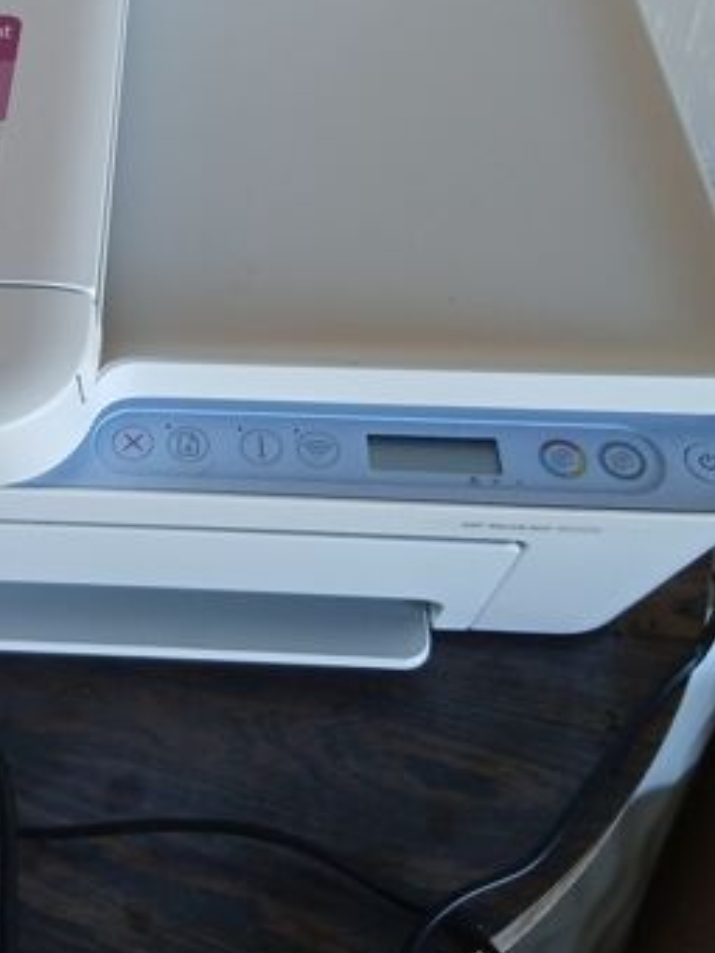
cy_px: 118
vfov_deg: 36.8
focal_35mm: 49
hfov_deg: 28.7
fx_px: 1349
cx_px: 90
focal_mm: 3.98
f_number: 1.8
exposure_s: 1/50
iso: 125
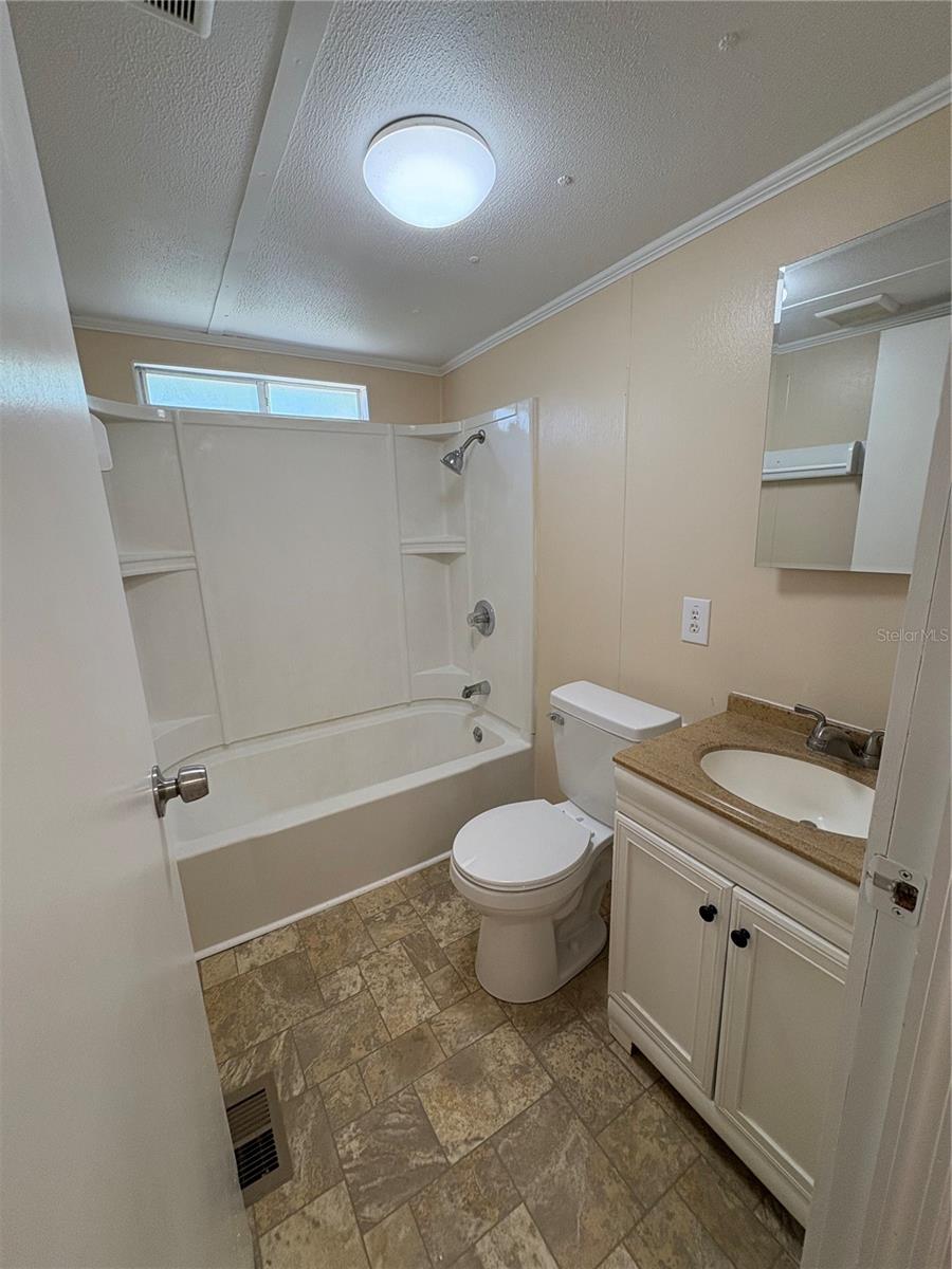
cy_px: 634
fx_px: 513
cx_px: 476
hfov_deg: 85.7
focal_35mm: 14
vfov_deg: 102.1
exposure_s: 1/120
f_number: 2.2
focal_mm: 2.22
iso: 160
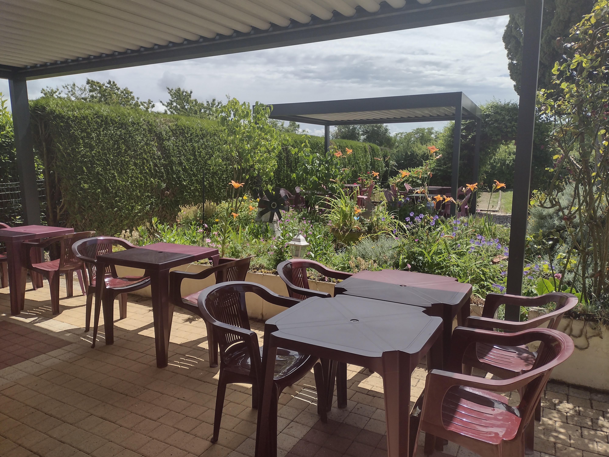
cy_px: 228
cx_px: 304
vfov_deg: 51.4
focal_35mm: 27
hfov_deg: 65.3
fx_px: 475
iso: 100
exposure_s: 1/3533
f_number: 1.7
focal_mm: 4.71
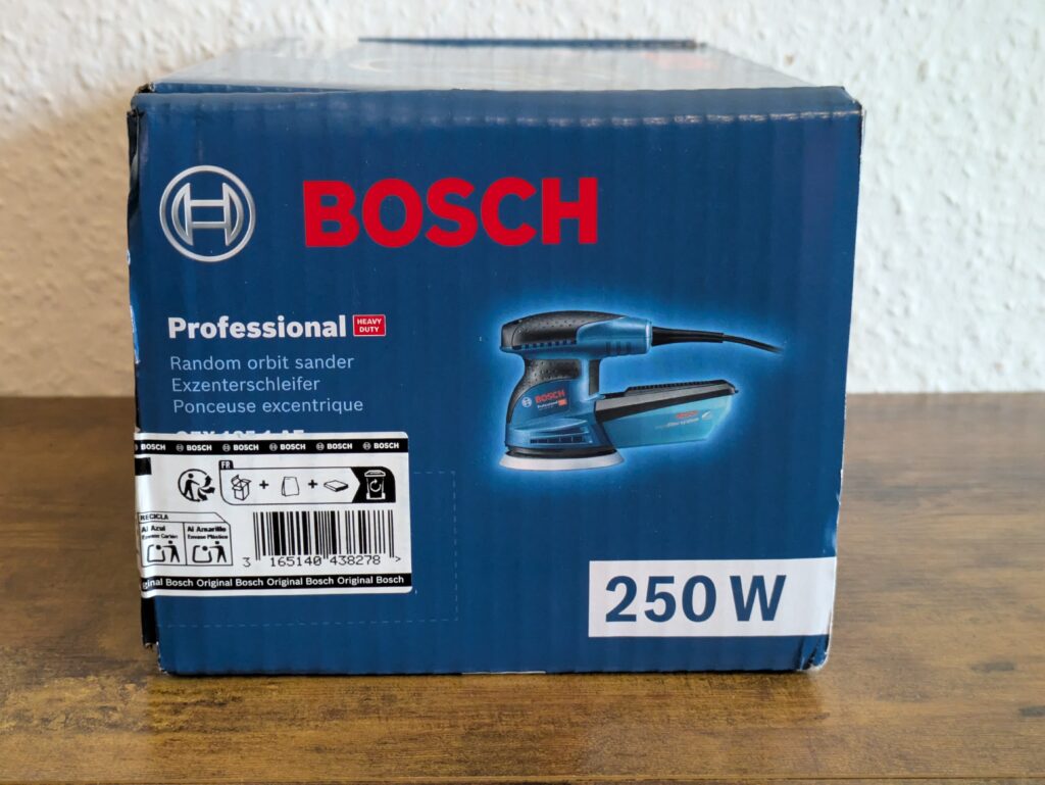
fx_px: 1540
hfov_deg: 37.5
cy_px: 392
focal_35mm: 51
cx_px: 522
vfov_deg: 28.6
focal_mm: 5.43
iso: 612
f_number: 1.89
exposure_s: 1/25
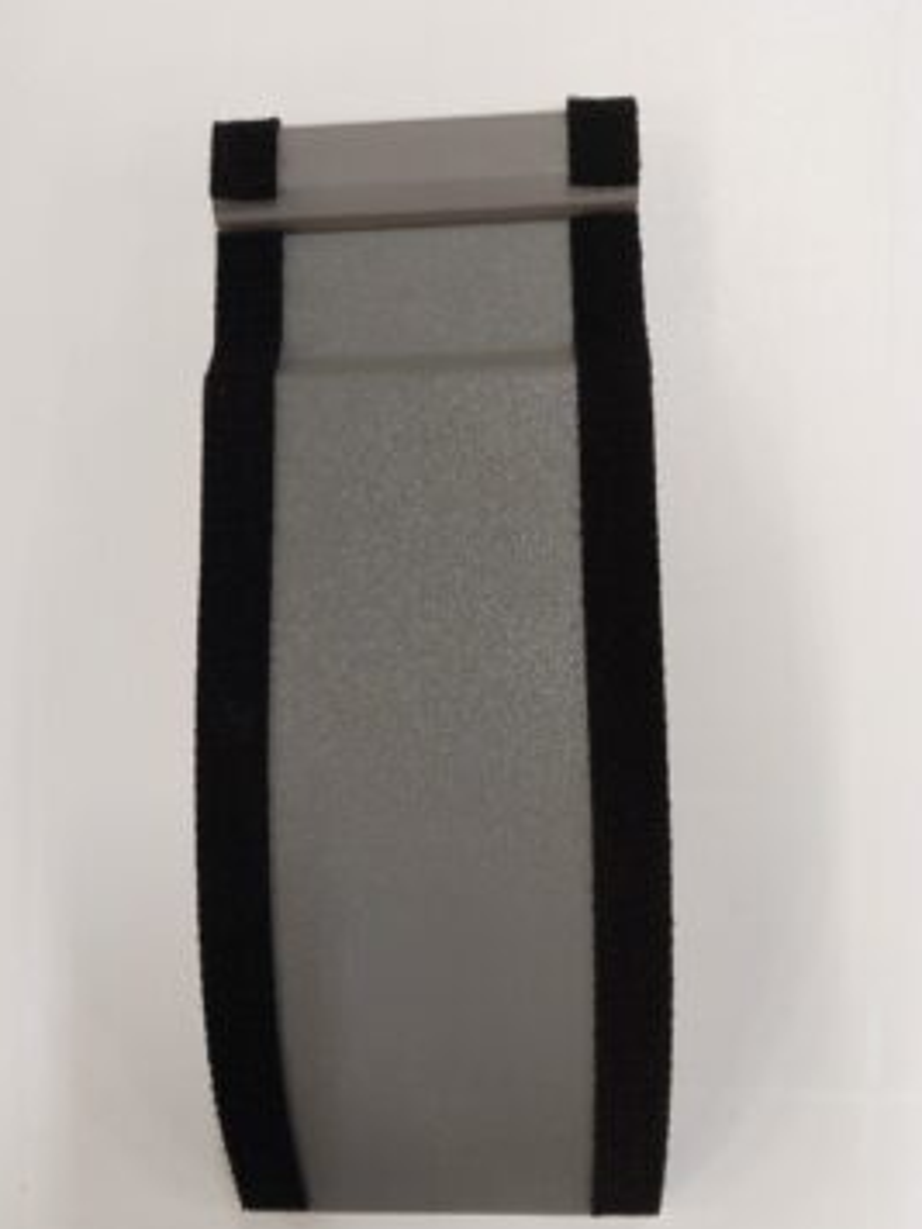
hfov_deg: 51.3
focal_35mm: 27
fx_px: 959
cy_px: 646
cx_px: 445
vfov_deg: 65.3
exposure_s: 1/60
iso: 200
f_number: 1.8
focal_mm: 5.23
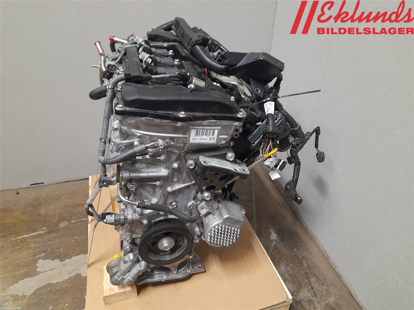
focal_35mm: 25
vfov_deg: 54.9
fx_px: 299
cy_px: 155
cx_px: 207
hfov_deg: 69.4
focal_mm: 4.6
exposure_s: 1/50
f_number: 2
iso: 400
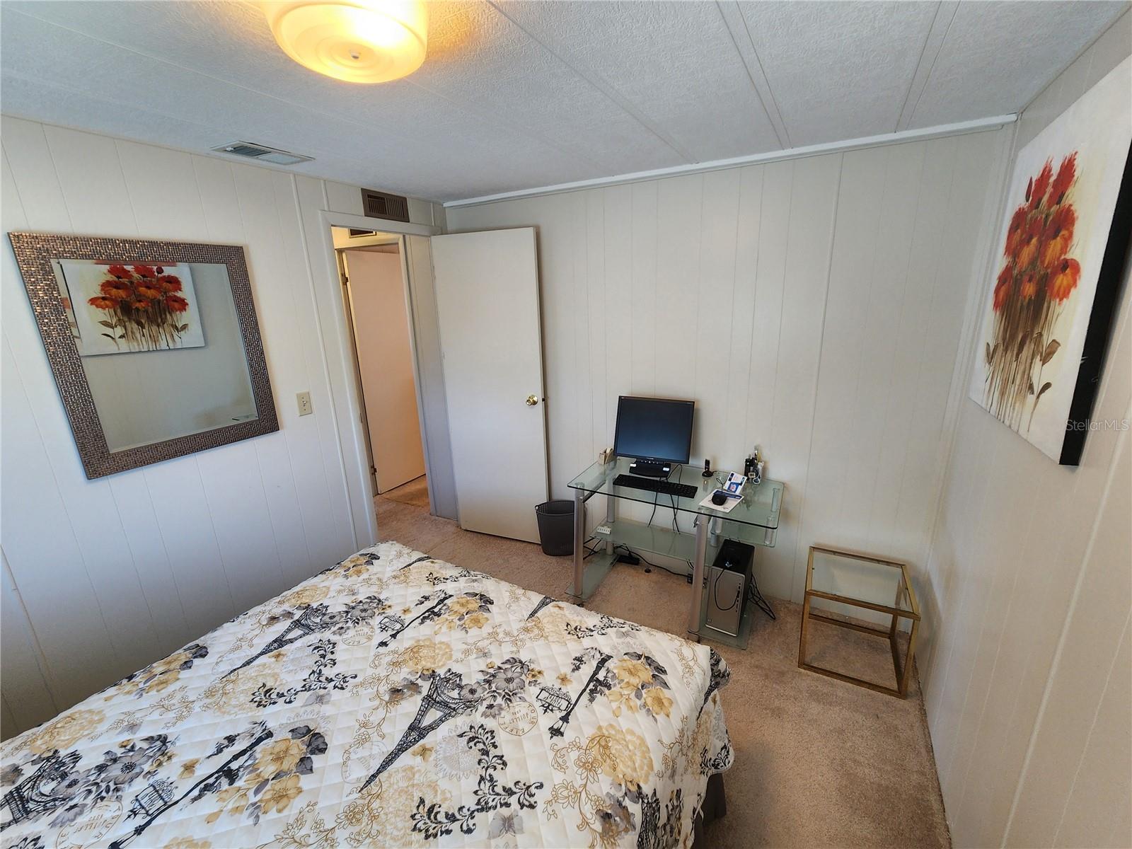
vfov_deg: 89.9
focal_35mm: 13
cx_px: 566
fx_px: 425
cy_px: 424
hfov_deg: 106.2
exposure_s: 1/60
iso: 160
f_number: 2.2
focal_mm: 2.2
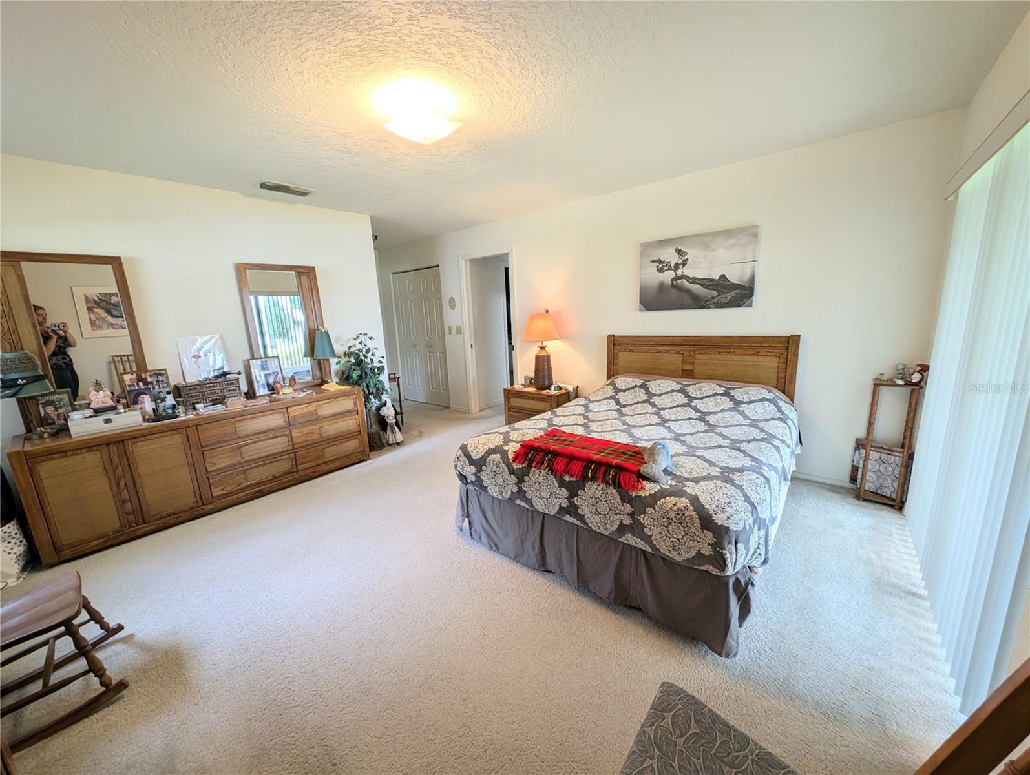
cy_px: 388
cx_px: 515
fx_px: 358
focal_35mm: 12
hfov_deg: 110.5
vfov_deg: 94.6
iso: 56
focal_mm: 2.23
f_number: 1.95
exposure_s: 1/40
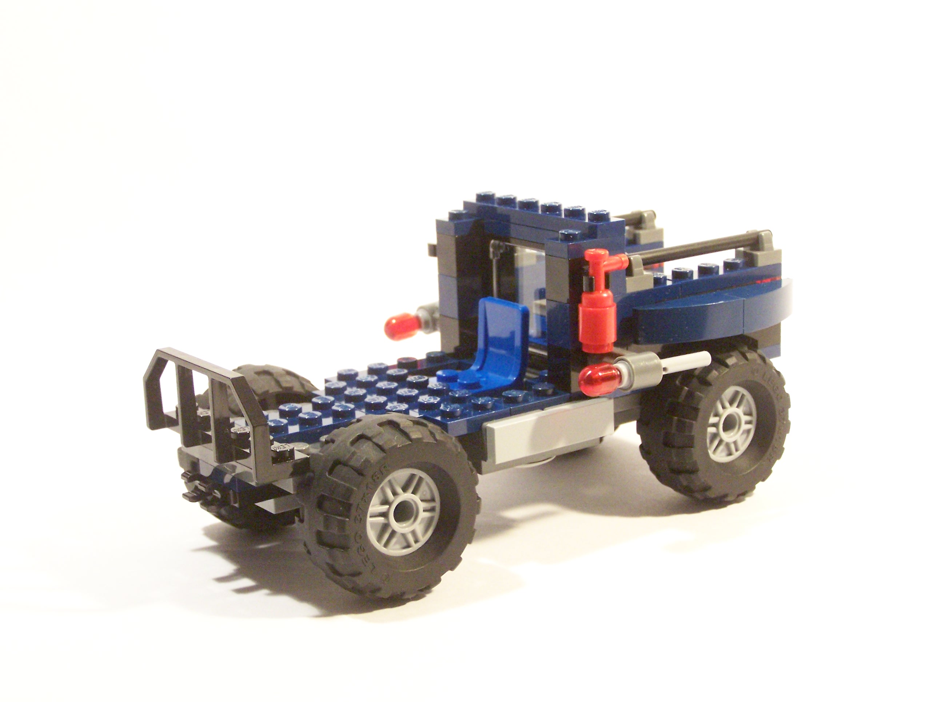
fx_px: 1732
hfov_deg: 30.3
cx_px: 468
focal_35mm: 64
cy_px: 351
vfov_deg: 22.9
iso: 400
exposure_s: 1/30
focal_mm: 10.7
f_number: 3.2
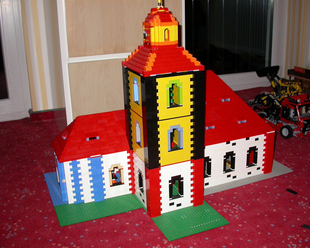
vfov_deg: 37.3
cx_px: 162
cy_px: 123
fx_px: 367
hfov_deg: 45.8
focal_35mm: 40
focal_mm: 7.85
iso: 100
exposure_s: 1/60
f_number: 2.6
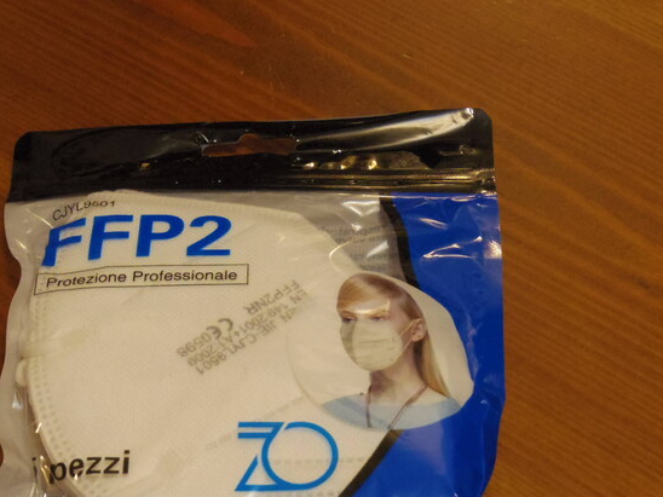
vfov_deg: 20.1
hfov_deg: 26.6
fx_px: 1398
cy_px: 347
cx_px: 246
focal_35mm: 73
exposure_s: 1/80
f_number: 3.5
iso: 1250
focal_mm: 9.1
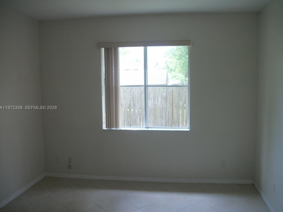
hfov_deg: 55.3
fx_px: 270
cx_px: 145
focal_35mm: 33
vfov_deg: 43.0
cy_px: 108
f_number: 2.9
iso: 80
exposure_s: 1/125
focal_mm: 5.7
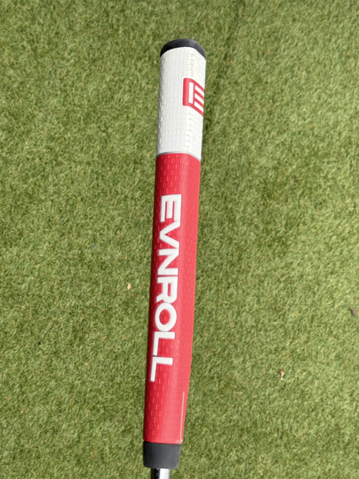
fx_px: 705
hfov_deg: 28.6
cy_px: 248
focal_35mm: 51
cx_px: 186
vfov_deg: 37.5
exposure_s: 1/687
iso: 100
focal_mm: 6.76
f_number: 1.78
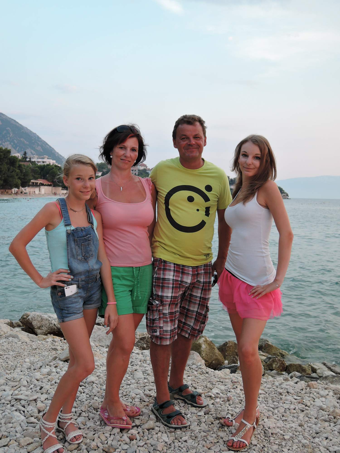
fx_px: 524
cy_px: 226
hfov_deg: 36.0
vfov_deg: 46.8
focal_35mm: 40
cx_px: 170
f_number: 3.2
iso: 80
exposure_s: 1/50
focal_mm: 8.6
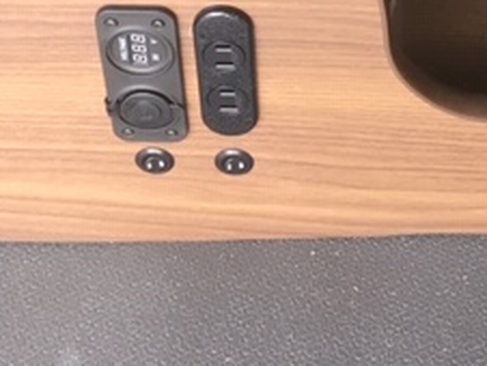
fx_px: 1155
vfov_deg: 16.7
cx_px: 330
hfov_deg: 23.7
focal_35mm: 82
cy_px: -149
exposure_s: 1/30
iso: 64
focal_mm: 4.15
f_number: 2.2
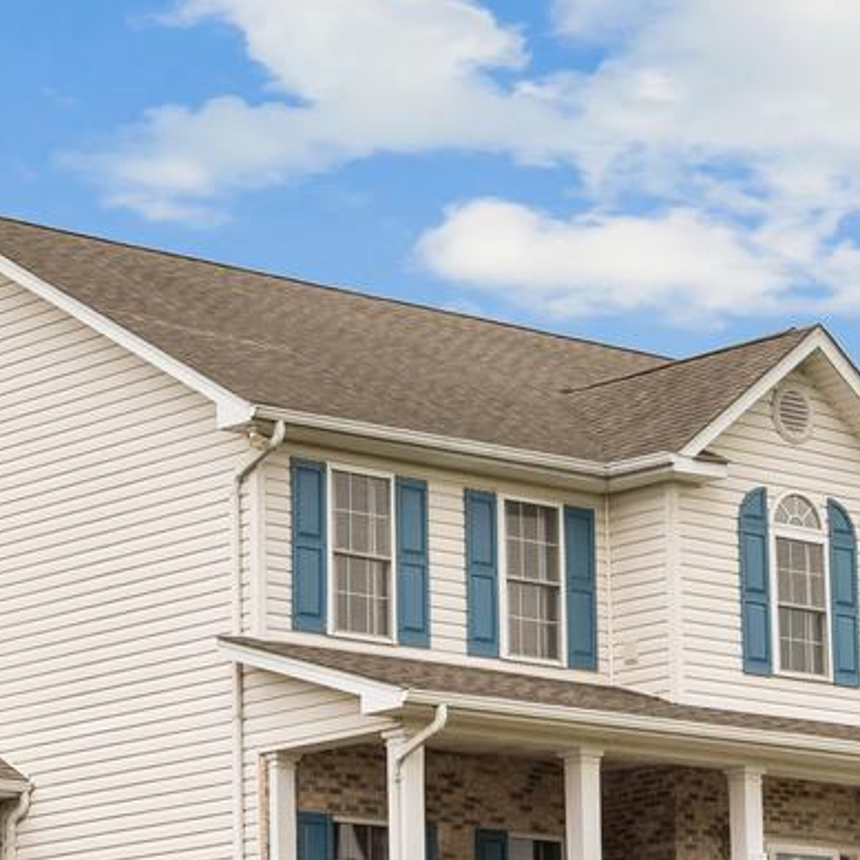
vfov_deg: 13.0
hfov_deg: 13.0
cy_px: 705
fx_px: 3766
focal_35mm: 134
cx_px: 391
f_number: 9
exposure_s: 1/250
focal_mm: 30
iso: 100
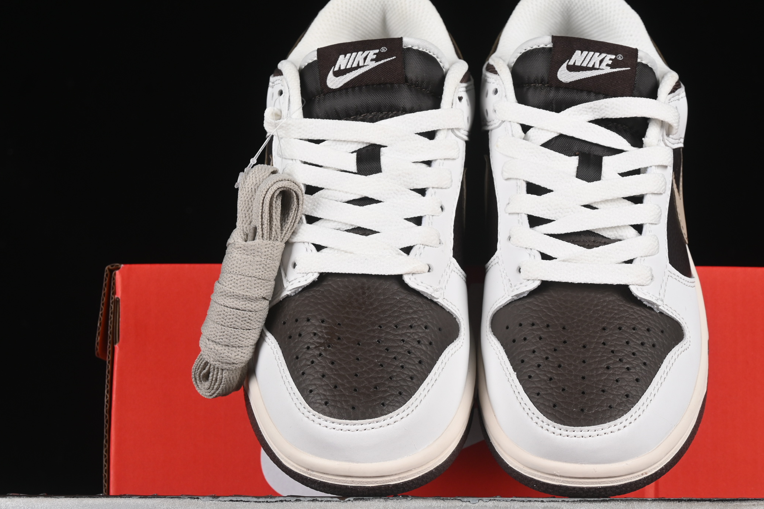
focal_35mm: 101
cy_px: 281
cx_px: 482
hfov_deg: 20.2
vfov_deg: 13.6
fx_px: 2143
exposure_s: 1/80
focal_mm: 50
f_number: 8
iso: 160
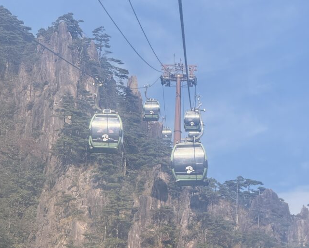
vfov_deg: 12.2
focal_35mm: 126
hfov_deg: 15.3
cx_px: 161
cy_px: 124
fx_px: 1152
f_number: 2.8
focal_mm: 15.66
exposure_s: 1/721
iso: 64
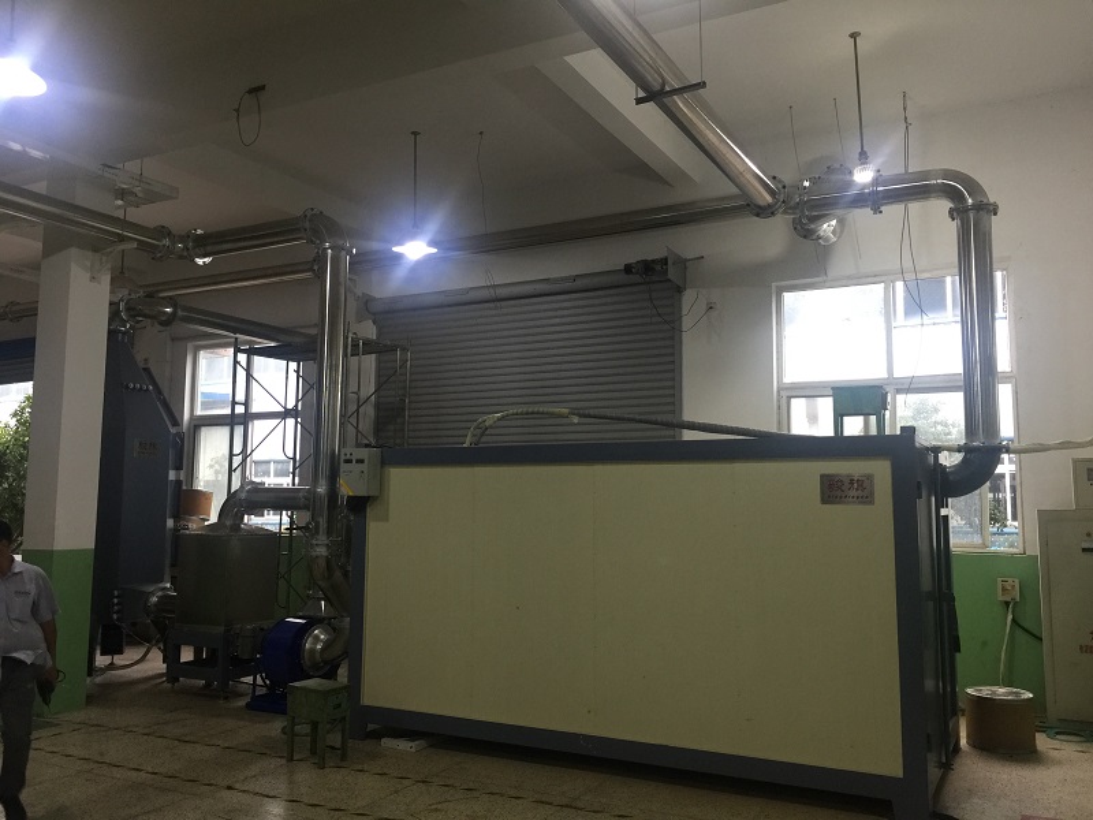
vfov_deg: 48.2
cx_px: 546
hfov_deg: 61.7
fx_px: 916
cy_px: 410
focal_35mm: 29
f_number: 2.2
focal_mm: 4.15
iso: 64
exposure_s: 1/17
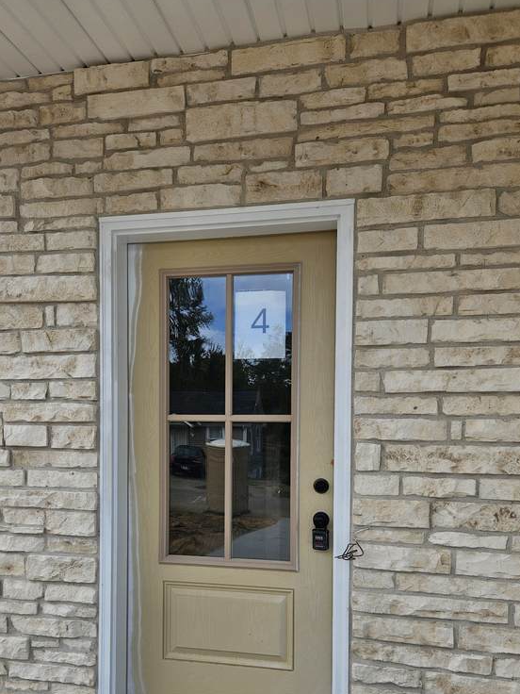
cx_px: 233
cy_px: 440
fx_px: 601
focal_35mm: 30
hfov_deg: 46.7
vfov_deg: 59.1
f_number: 1.8
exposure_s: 1/711
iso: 25
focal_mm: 5.4
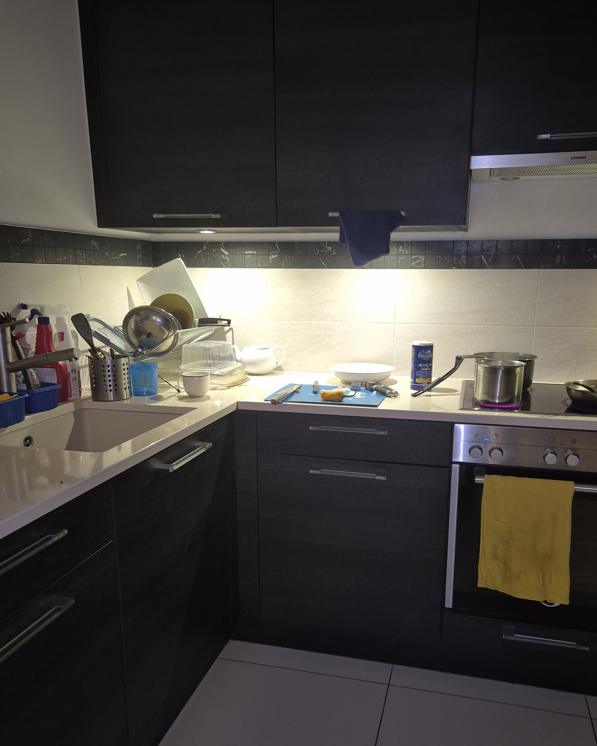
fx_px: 596
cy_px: 413
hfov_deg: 53.0
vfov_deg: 63.9
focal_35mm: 27
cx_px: 335
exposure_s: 1/10
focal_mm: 5.4
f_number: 1.8
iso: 160
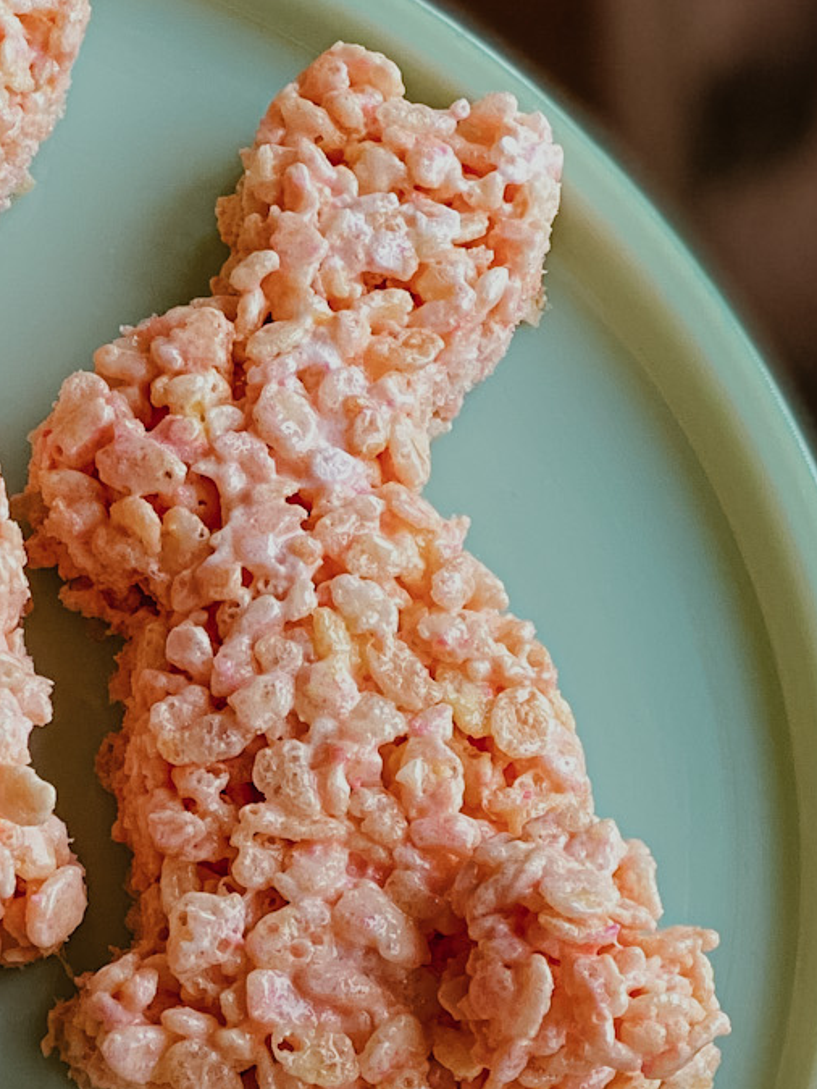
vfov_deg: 12.4
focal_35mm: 158
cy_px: 981
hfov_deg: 9.2
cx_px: -328
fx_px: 4969
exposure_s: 1/130
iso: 20
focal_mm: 6
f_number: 2
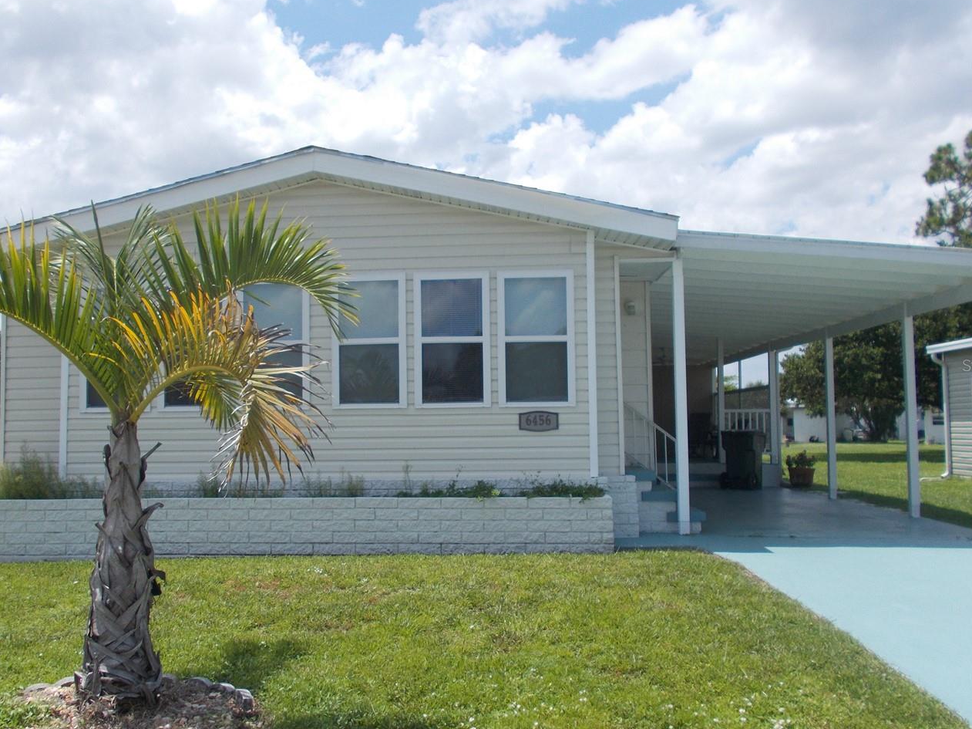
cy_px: 365
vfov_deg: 42.9
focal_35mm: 33
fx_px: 926
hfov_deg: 55.2
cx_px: 419
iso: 80
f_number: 8
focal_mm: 4.6
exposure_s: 1/200
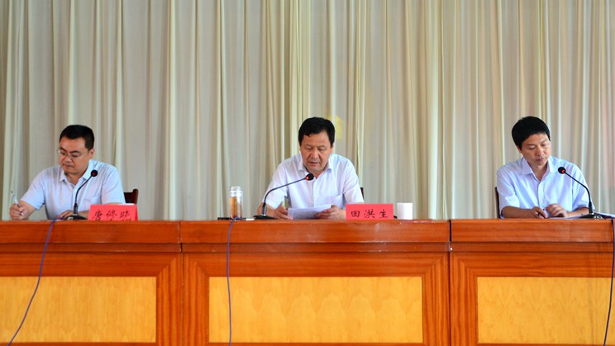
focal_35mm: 38
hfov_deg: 52.8
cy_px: 153
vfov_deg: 31.2
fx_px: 620
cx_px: 309
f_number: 4.5
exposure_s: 1/50
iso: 1000
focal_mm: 24
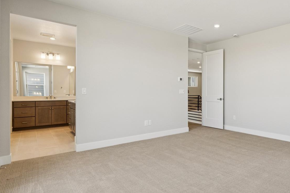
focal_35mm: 24
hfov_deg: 70.9
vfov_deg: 53.6
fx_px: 191
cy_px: 90
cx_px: 206
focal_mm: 16.5
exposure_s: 1/60
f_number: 8
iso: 160
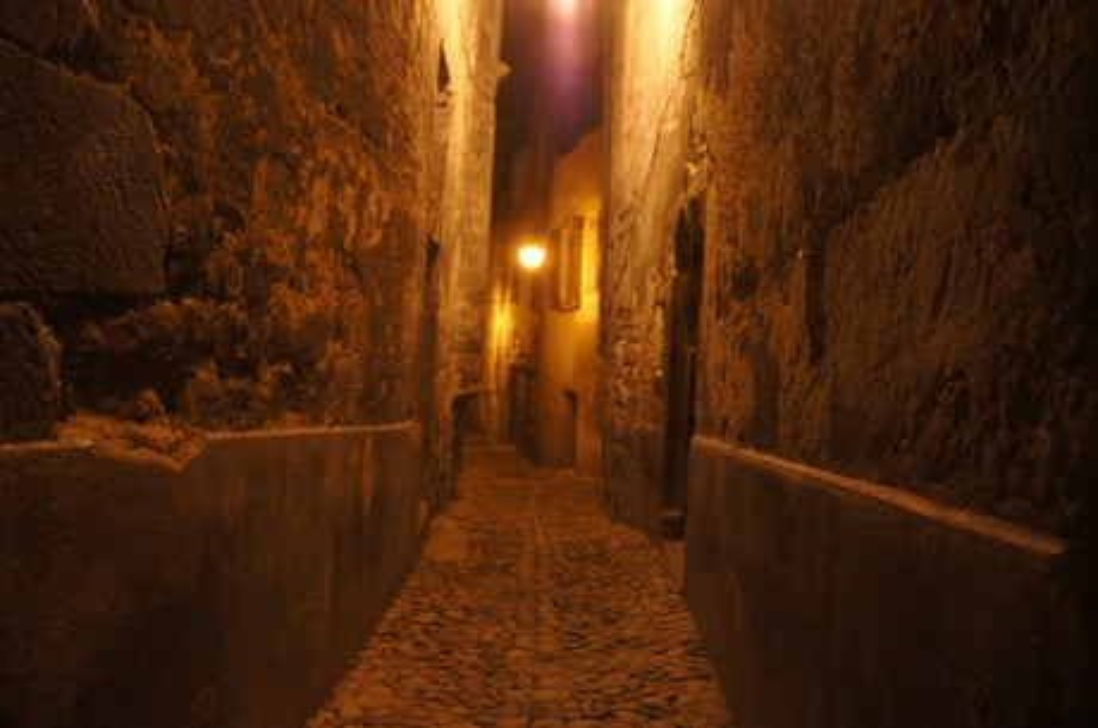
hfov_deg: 67.5
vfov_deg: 47.8
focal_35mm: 27
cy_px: 364
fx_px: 822
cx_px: 549
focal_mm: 18
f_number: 3.5
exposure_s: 1/20
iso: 1600
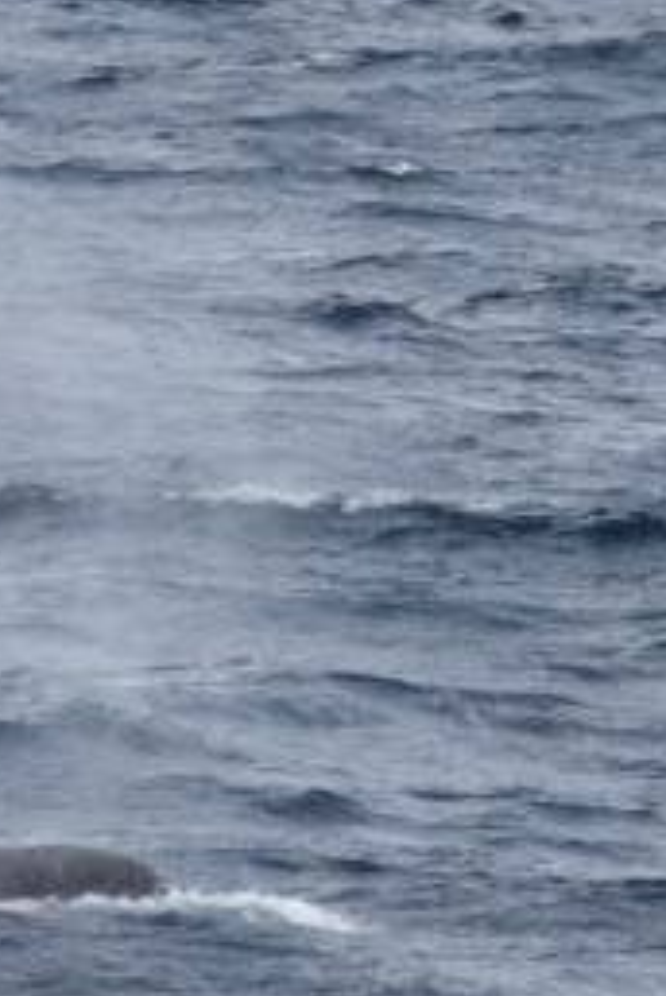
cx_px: -434
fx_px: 13754
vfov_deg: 4.1
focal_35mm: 497
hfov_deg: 2.8
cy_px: 951
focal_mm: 160
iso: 720
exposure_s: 1/8000
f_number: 5.3
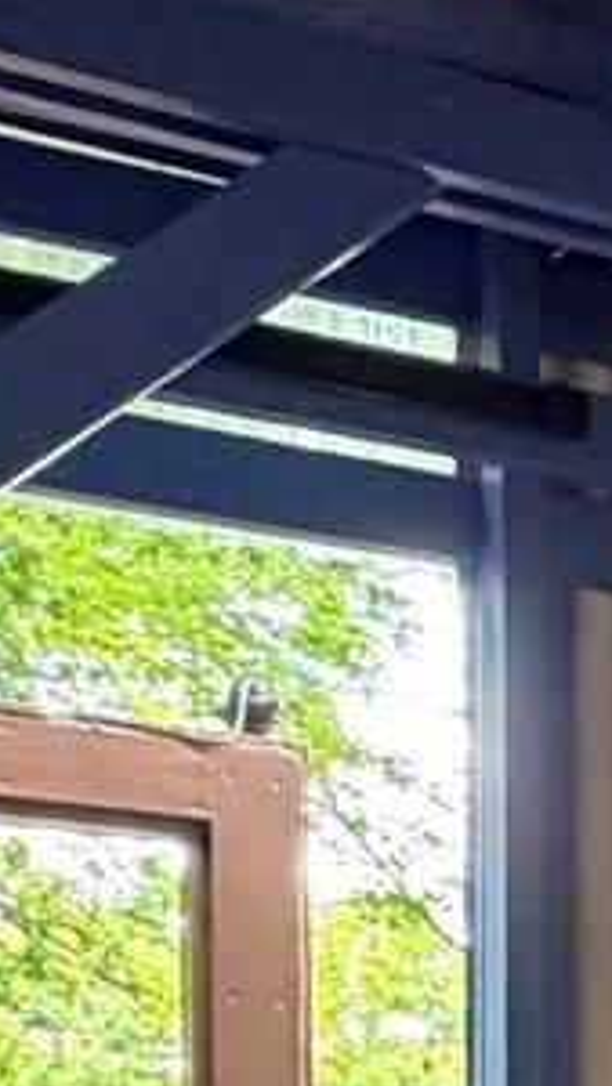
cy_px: 1473
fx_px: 2997
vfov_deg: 18.8
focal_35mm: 104
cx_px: 1988
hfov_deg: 8.9
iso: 400
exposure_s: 1/60
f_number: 2.2
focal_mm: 2.22
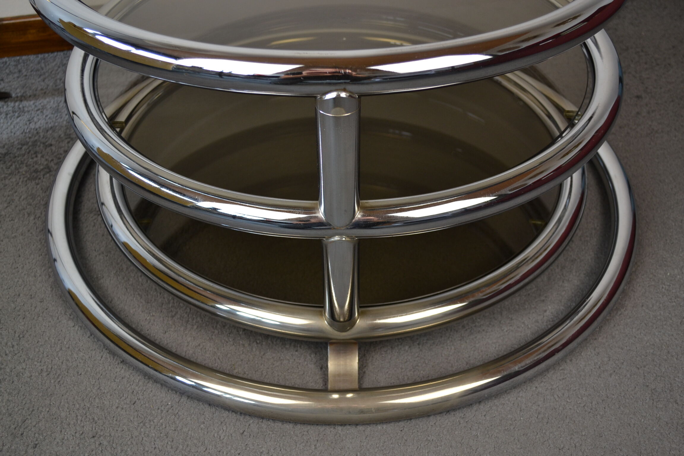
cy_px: 228
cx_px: 342
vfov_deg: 34.2
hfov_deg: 49.6
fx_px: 741
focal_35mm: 39
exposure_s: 1/80
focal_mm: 26
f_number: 4.5
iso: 400
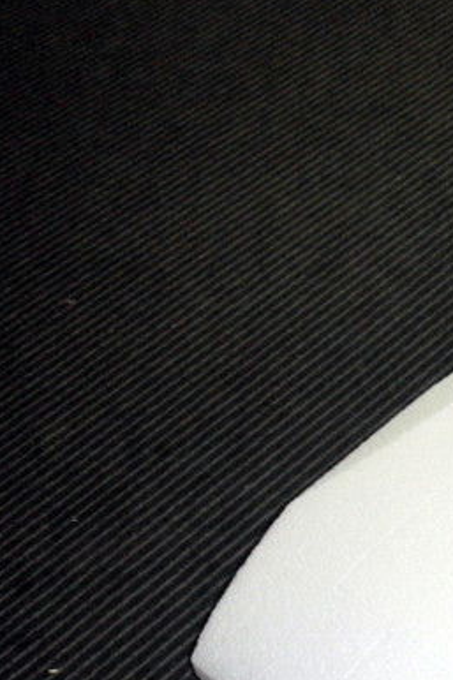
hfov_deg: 15.6
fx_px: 1549
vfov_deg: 24.6
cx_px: 631
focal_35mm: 82
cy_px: 467
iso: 400
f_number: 3.9
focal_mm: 6.66
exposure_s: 1/40
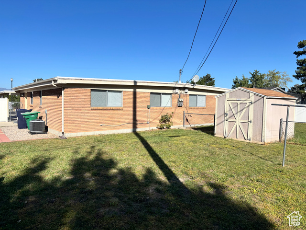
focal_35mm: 26
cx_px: 153
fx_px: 230
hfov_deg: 67.3
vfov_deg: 53.1
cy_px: 115
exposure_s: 1/4630
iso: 50
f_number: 1.6
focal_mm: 5.96
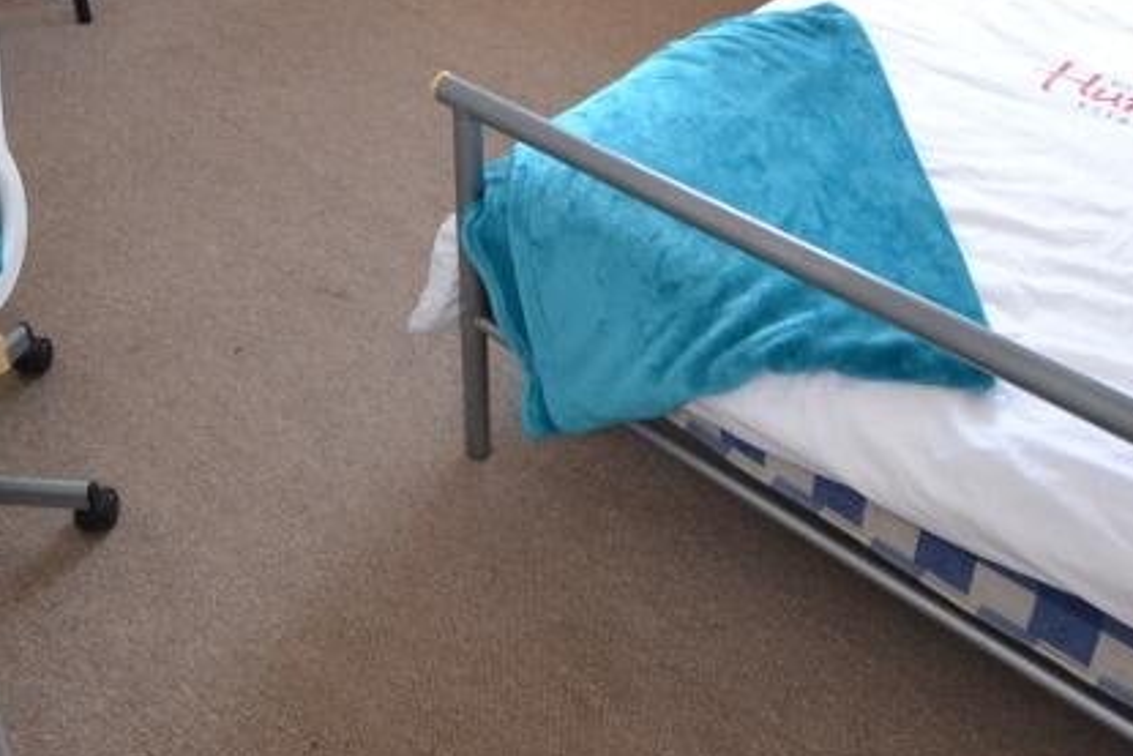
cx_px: 565
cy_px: 42
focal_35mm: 37
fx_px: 1165
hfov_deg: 51.9
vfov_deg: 33.6
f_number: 5
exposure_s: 1/100
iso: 400
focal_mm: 10
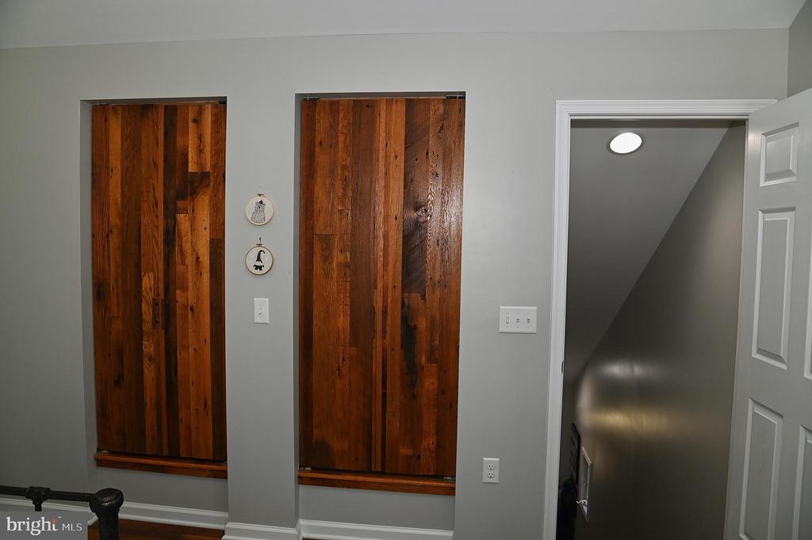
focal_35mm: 24
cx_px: 406
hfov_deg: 73.8
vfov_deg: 53.1
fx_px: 541
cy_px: 270
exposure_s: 1/60
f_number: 7.1
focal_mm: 24
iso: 400
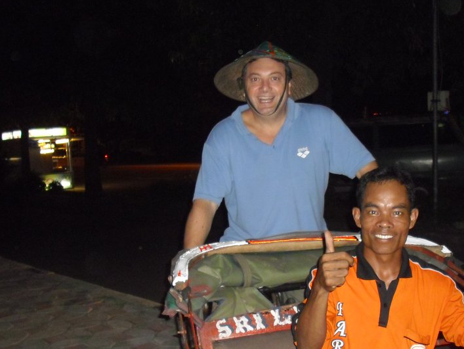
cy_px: 217
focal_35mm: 55
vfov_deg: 26.5
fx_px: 738
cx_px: 283
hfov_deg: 34.8
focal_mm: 6.2
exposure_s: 1/60
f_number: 2.8
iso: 400
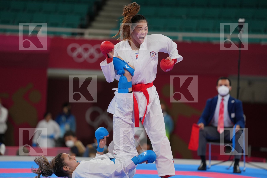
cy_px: 89
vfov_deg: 6.9
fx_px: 1483
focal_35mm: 200
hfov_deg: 10.3
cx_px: 134
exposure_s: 1/1000
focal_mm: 200
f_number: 2.8
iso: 500
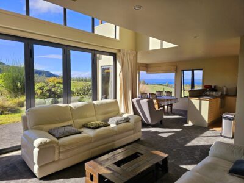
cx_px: 122
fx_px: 162
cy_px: 92
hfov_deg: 73.9
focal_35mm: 23
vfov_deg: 58.9
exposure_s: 1/185
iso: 10
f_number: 1.7
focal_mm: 6.3
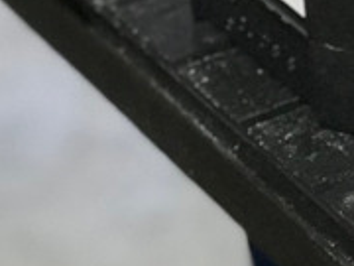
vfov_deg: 4.6
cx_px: 822
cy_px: -329
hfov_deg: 6.0
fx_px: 3232
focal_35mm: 316
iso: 250
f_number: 2.8
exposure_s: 1/60
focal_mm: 6.6
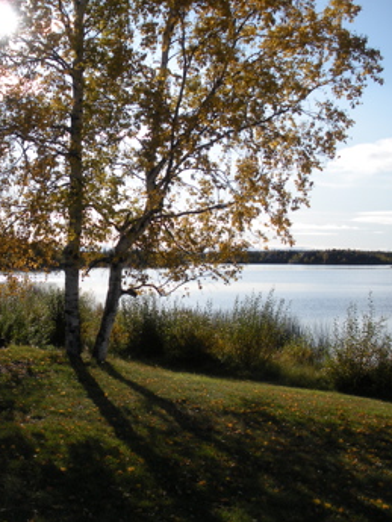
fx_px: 739
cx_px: 112
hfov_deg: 29.4
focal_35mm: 49
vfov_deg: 38.9
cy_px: 262
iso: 64
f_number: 3.5
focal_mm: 6.3
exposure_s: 1/916
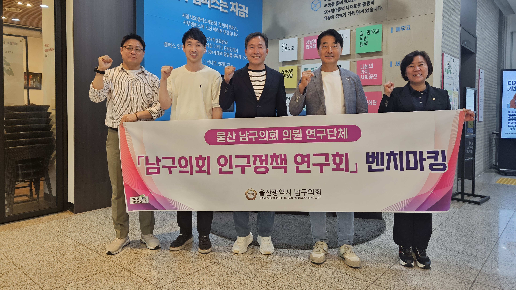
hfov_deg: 71.9
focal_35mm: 26
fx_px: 356
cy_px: 109
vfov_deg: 44.0
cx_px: 255
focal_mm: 5.4
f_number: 1.8
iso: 320
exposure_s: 1/120
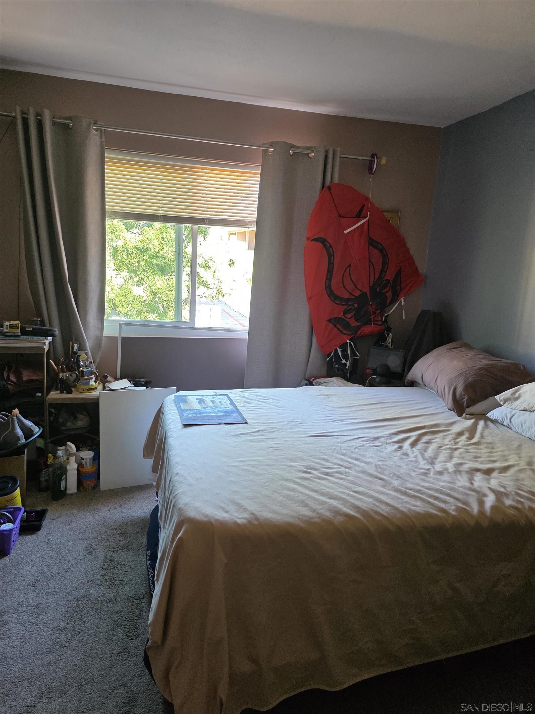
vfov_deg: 73.9
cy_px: 357
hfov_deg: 58.9
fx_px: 474
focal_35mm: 23
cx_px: 268
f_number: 1.7
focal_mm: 6.3
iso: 320
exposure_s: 1/120
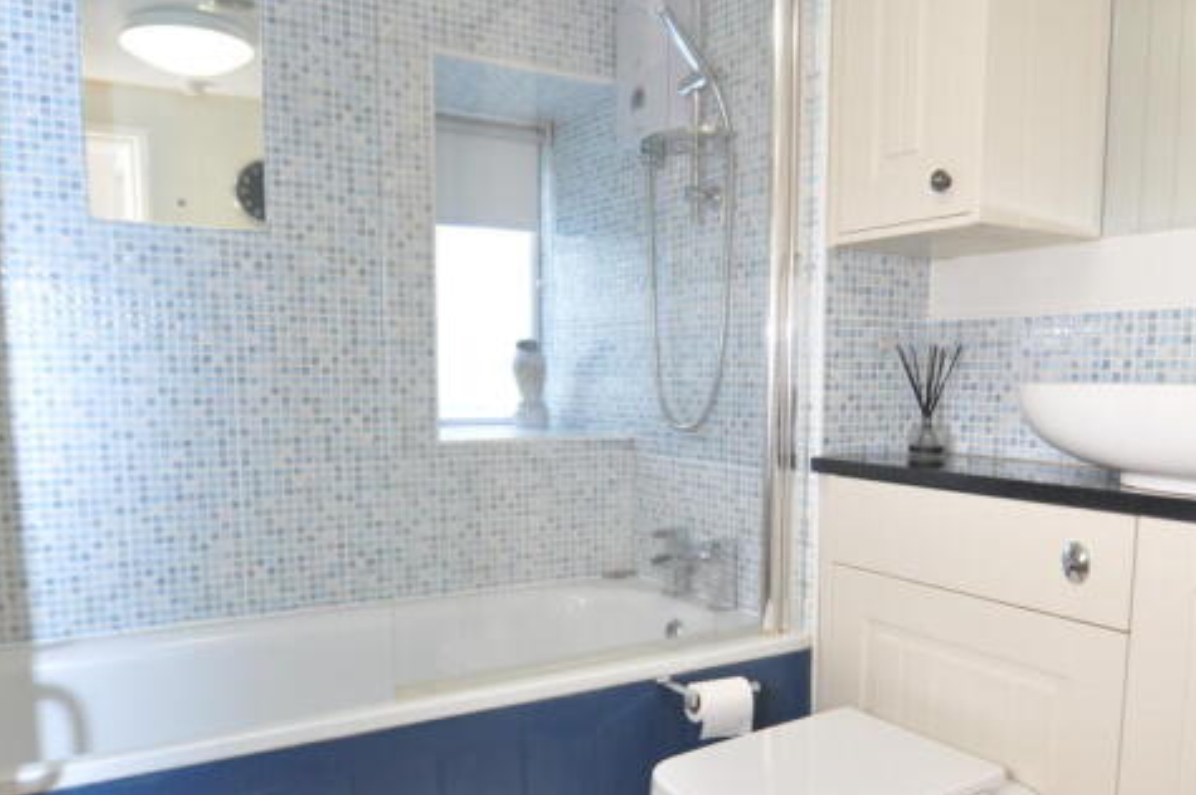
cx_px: 697
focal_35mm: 29
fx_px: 963
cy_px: 463
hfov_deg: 63.3
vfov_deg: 44.7
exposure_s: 1/60
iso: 500
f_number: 4
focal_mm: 14
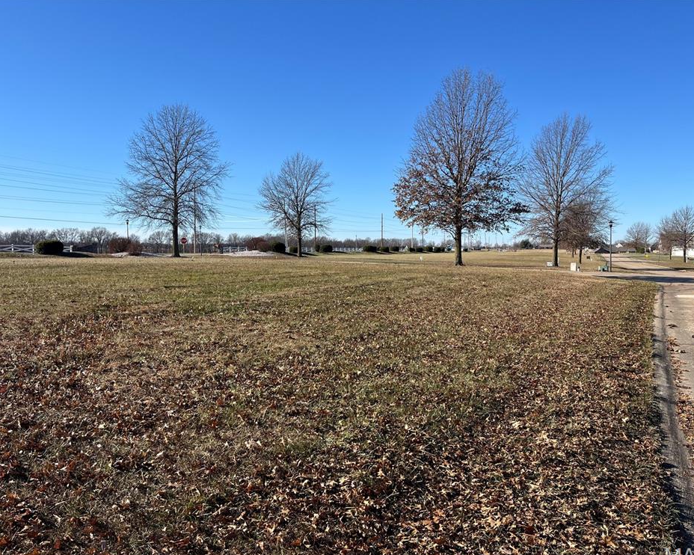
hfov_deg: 62.2
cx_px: 357
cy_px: 285
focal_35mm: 28
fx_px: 575
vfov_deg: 51.5
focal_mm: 5.1
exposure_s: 1/2632
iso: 50
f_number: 1.6
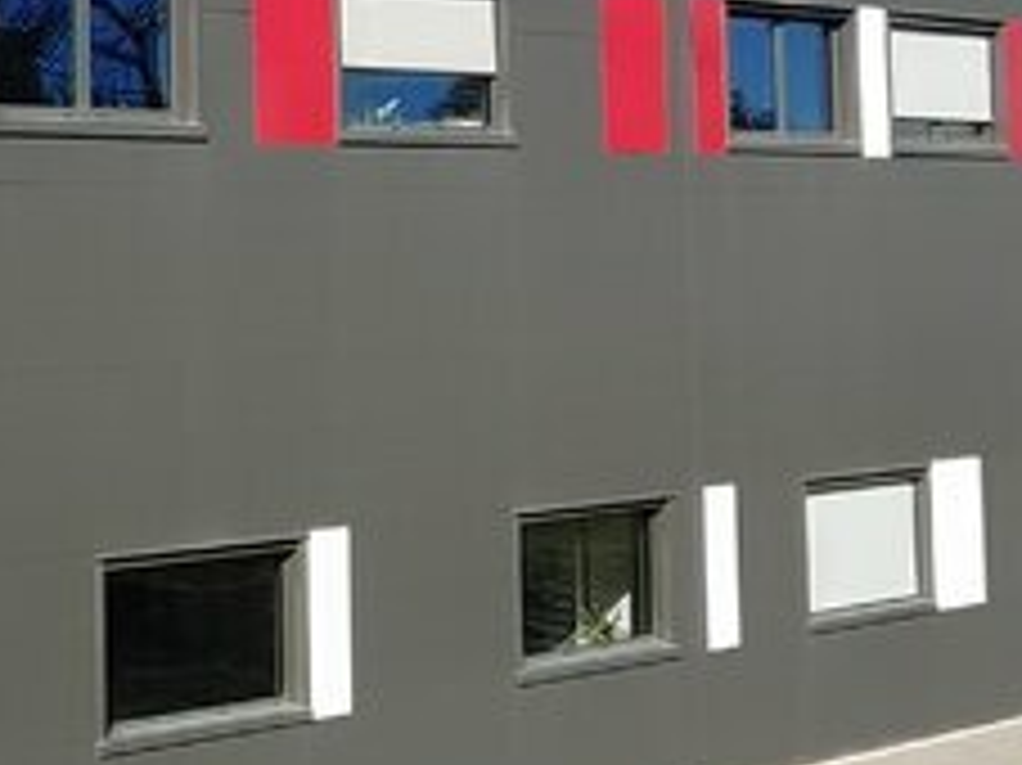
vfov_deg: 26.3
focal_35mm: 55
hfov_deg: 31.3
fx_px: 1623
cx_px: -86
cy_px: 216
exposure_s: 1/1044
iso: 50
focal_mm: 1.66
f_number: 2.2
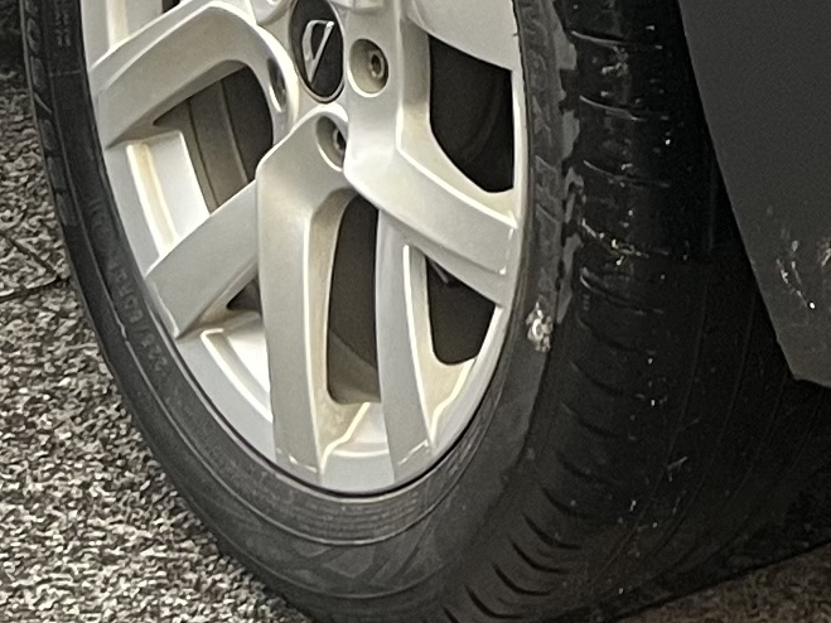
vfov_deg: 8.6
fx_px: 3816
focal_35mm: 159
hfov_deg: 12.3
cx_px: 861
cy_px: -808
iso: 200
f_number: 1.5
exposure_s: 1/60
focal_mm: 5.7
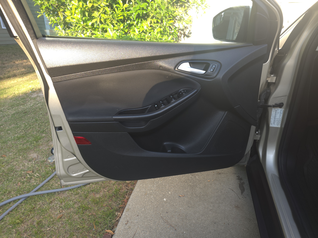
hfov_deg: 73.9
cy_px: 119
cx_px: 159
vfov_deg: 58.9
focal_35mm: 23
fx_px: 211
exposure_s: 1/60
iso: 20
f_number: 1.7
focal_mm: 6.3
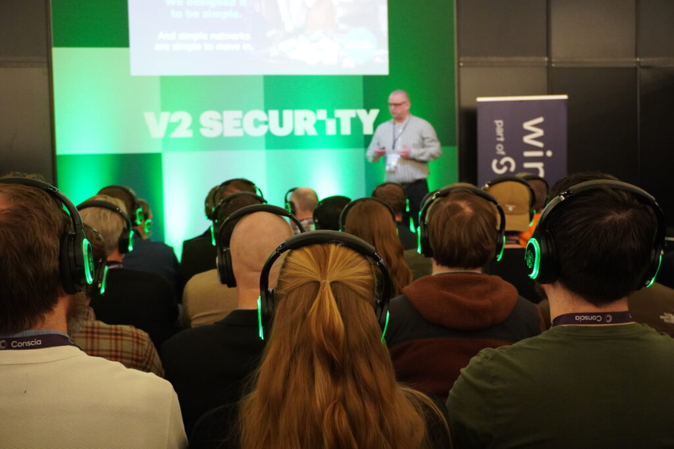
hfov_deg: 45.0
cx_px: 337
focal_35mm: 44
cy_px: 224
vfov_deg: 30.9
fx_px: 814
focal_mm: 29
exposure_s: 1/160
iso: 4000
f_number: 4.5
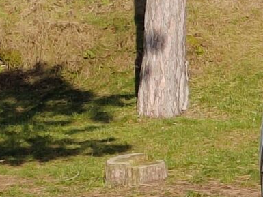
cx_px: 569
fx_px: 2044
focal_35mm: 269
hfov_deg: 7.0
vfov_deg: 5.5
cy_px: 166
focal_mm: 5.52
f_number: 1.9
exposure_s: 1/994
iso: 100
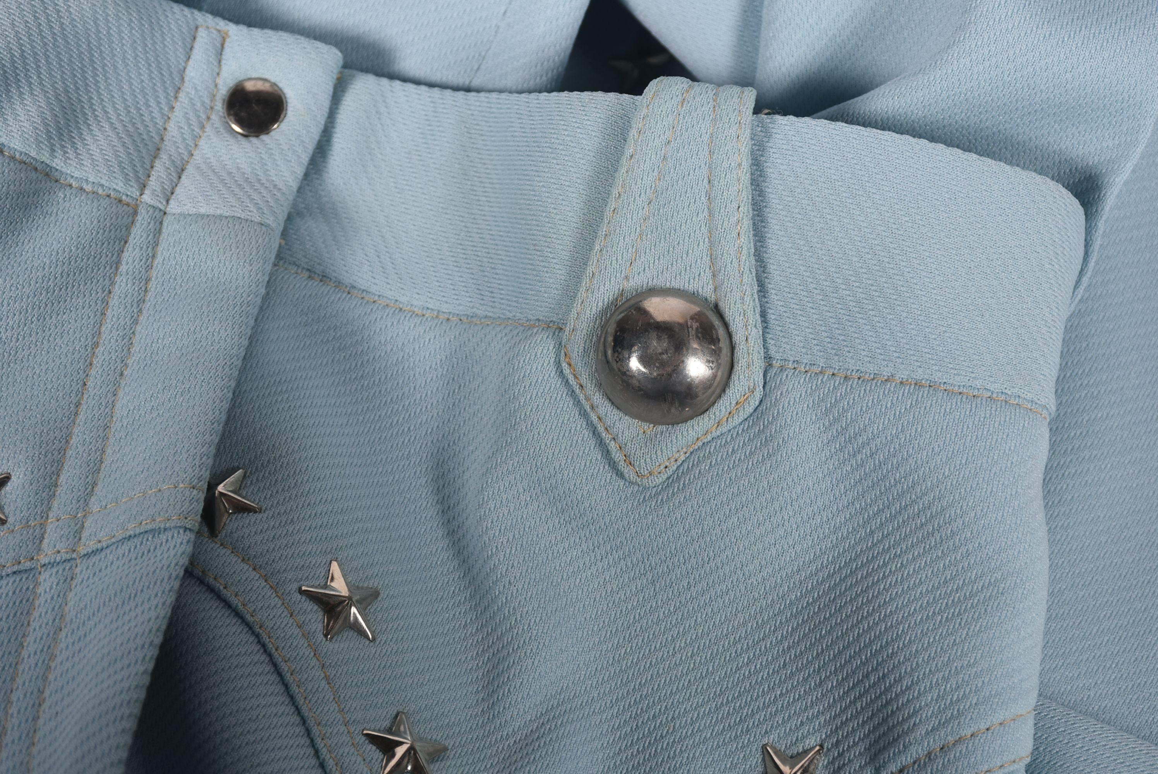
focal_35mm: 105
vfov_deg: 13.1
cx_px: 579
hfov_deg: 19.4
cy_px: 387
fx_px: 3380
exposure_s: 1/125
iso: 200
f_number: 10
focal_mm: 70
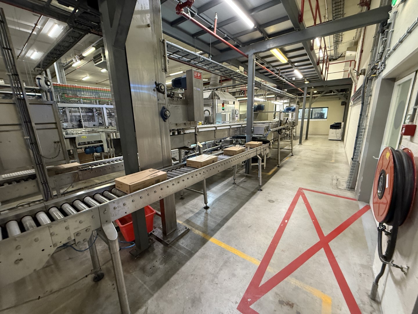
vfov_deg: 85.7
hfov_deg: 102.1
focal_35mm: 14
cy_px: 157
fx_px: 169
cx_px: 209
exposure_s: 1/50
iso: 400
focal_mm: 2.22
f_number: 2.2
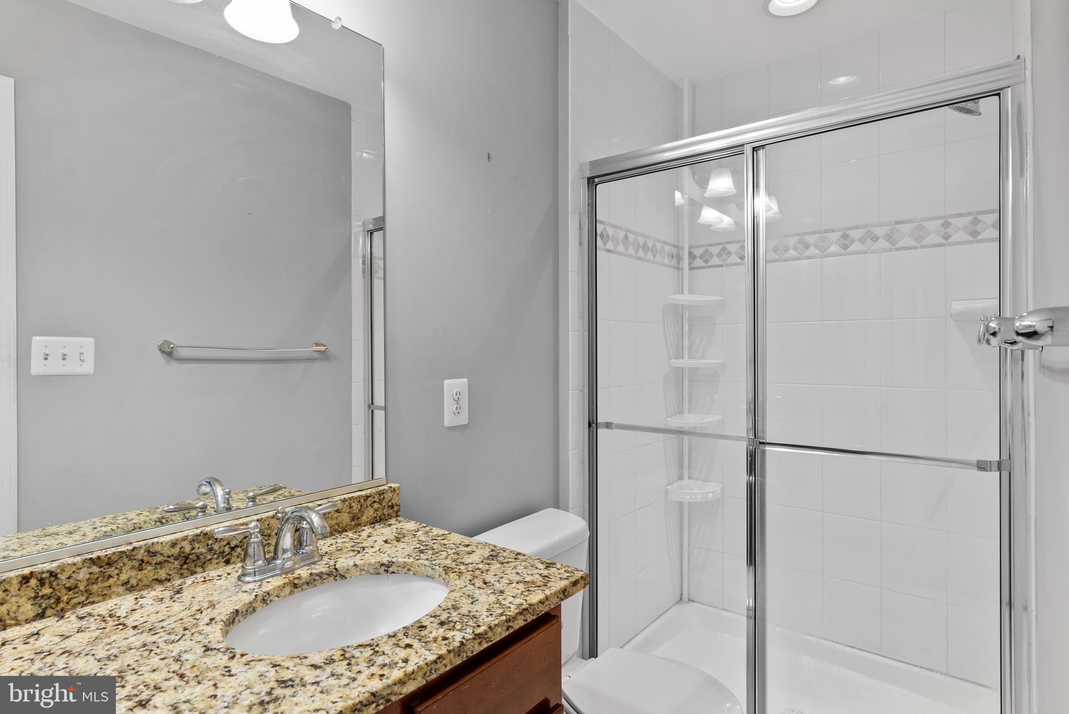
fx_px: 564
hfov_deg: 86.9
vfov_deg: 64.6
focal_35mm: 19
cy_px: 357
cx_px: 534
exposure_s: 1.3
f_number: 8
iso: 100
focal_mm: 19
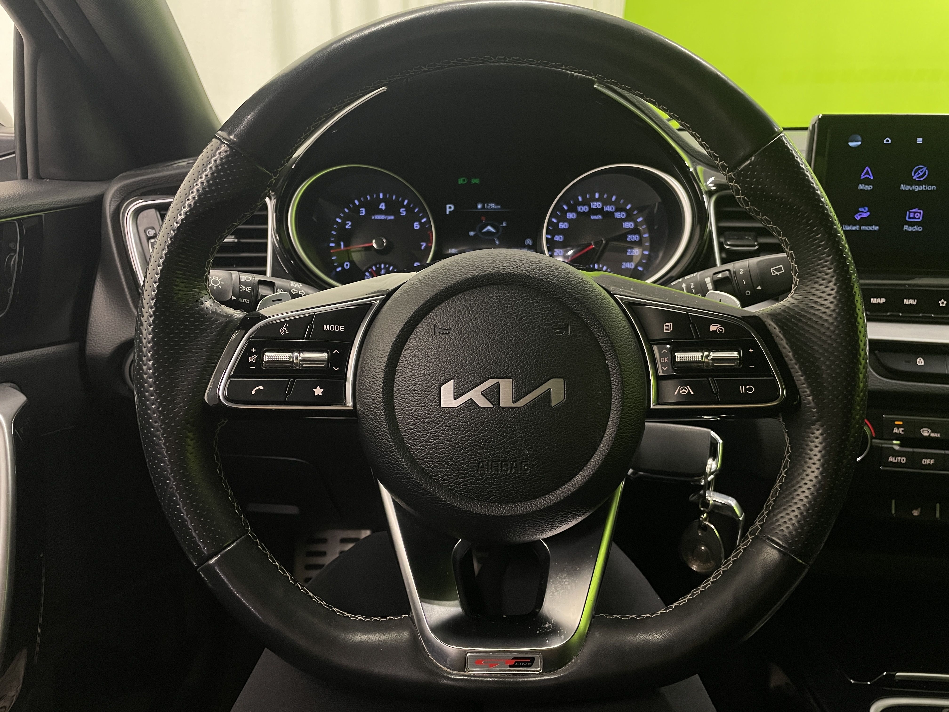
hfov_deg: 67.3
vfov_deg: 53.1
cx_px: 474
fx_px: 713
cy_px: 356
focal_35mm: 26
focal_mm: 4.2
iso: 320
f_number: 1.6
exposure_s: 1/50
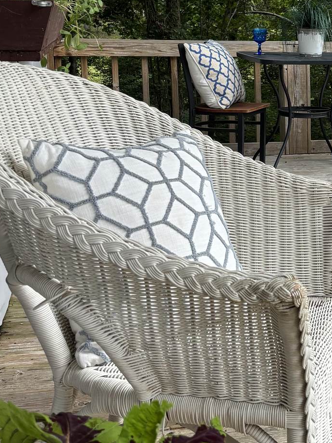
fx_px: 832
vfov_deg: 29.5
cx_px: 354
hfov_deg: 21.5
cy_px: 128
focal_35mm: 65
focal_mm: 5.96
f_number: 1.6
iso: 50
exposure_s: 1/732
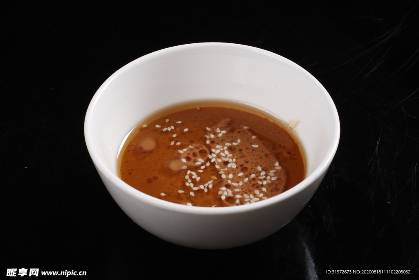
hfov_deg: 27.0
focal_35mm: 75
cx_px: 210
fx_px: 874
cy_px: 140
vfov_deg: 18.2
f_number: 13
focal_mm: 50
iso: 100
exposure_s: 1/125
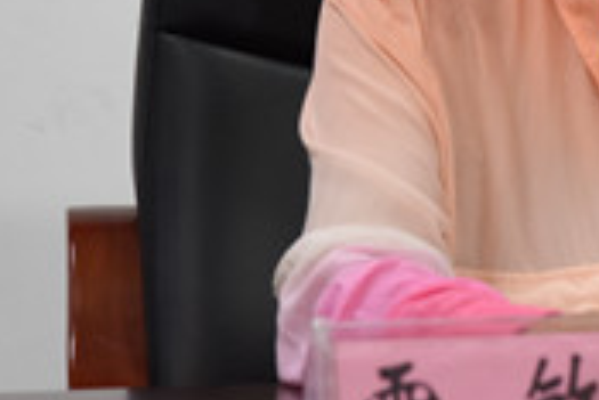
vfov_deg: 4.2
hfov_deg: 6.2
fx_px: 5495
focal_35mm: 330
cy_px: -53
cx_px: 685
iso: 1600
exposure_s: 1/40
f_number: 5.6
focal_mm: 105
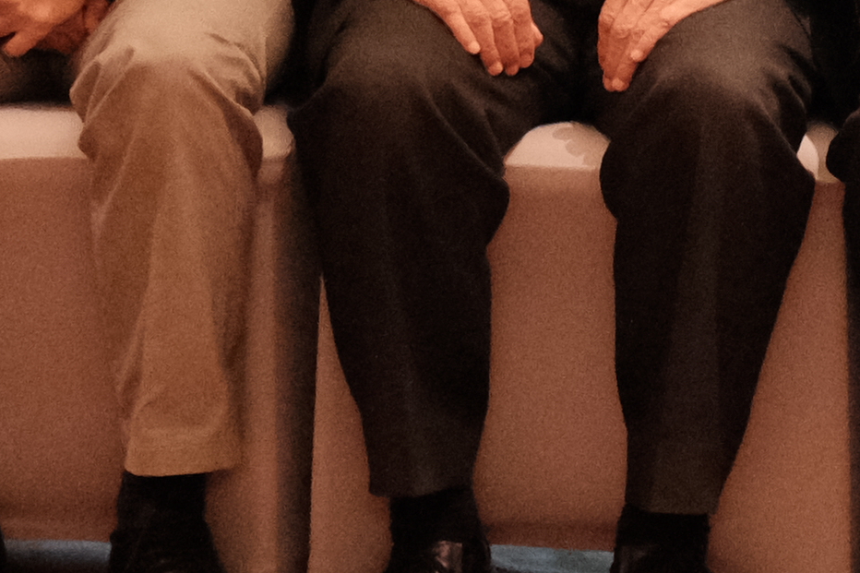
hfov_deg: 5.7
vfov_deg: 3.8
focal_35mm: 355
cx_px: 1442
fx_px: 8478
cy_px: -722
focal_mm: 35
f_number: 2.5
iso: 5000
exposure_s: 1/400
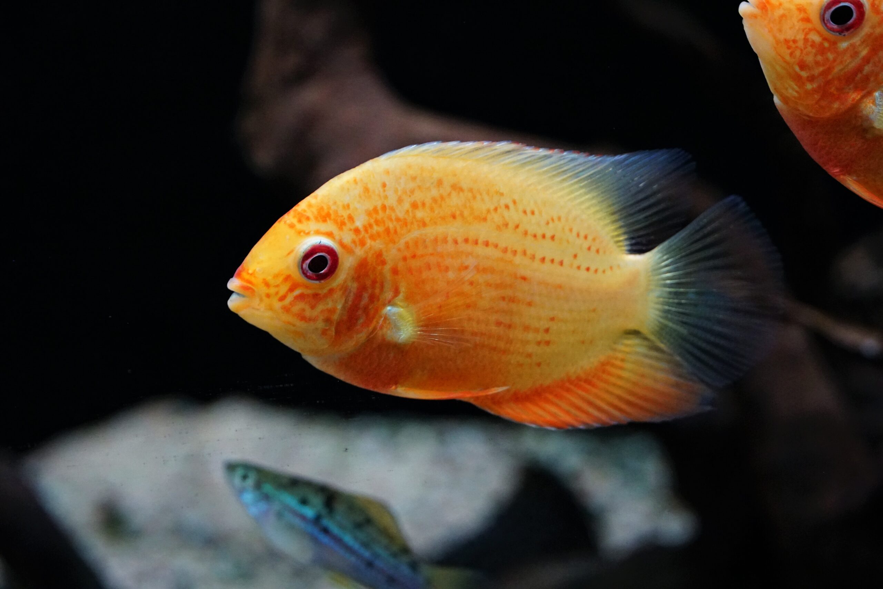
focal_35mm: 123
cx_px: 442
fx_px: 3017
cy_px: 294
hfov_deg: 16.7
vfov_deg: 11.1
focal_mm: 82
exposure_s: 1/250
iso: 6400
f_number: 5.6
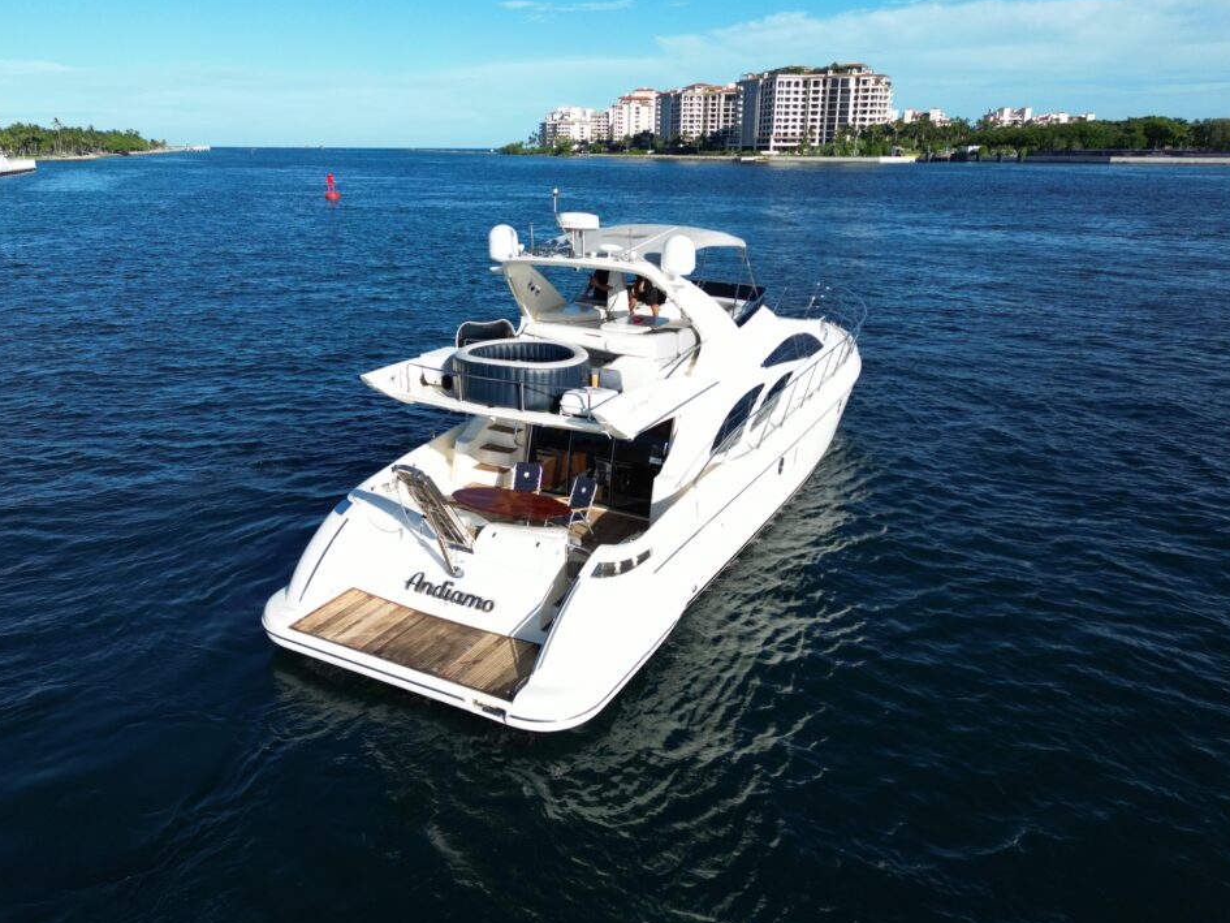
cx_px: 575
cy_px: 430
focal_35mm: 26
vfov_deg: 53.0
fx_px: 924
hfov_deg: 67.2
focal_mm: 6.72
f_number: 1.7
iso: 110
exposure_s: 1/2500
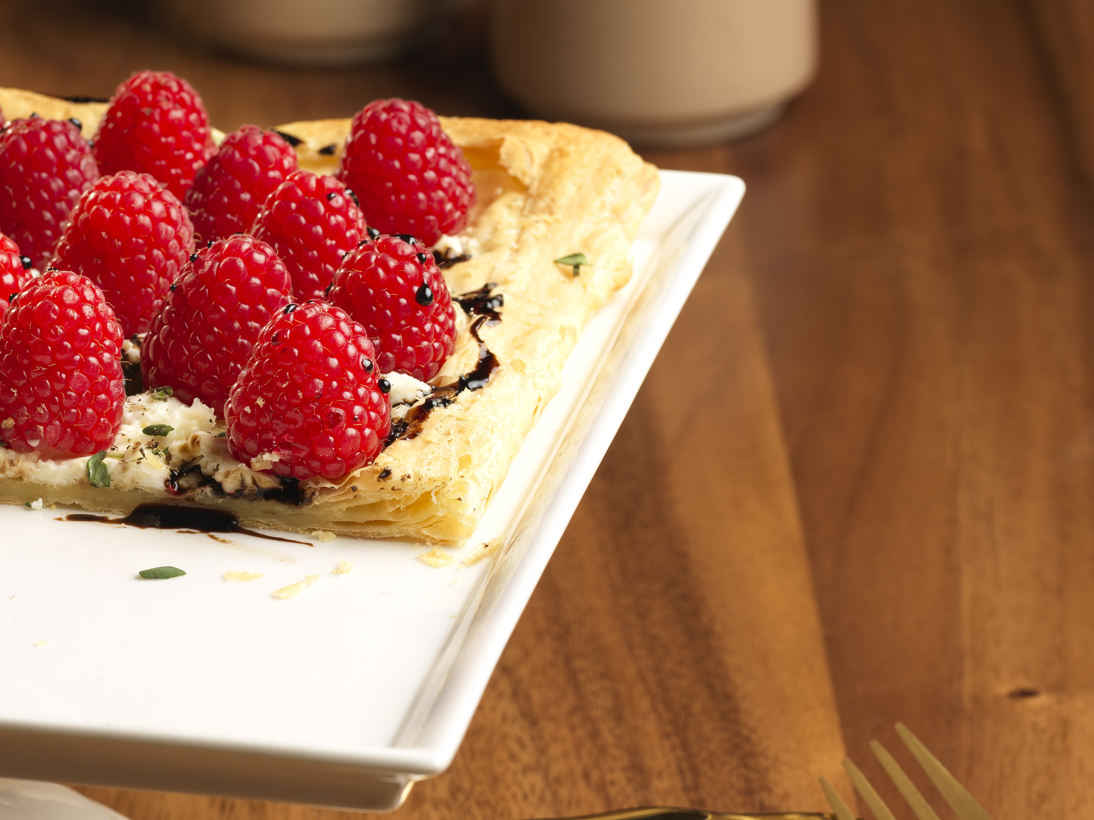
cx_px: -32
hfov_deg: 9.1
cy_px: 587
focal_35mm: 216
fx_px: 6825
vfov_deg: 6.9
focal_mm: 120
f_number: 11
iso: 100
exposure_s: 1/15
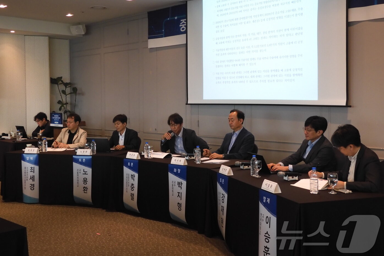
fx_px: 469
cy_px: 114
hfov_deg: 44.5
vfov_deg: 30.5
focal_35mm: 44
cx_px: 193
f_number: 4
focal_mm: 7.5
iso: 400
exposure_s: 1/30
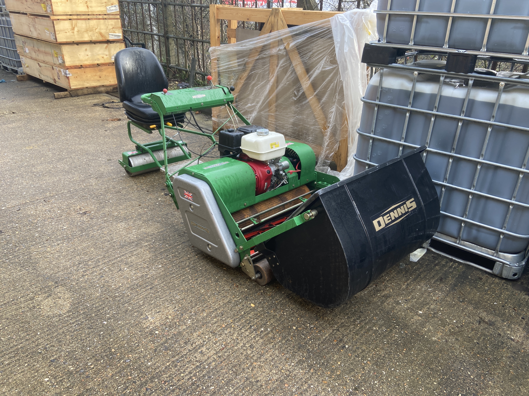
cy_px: 198
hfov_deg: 67.3
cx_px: 264
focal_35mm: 26
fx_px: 397
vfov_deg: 53.1
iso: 32
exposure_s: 1/121
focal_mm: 4.25
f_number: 1.8
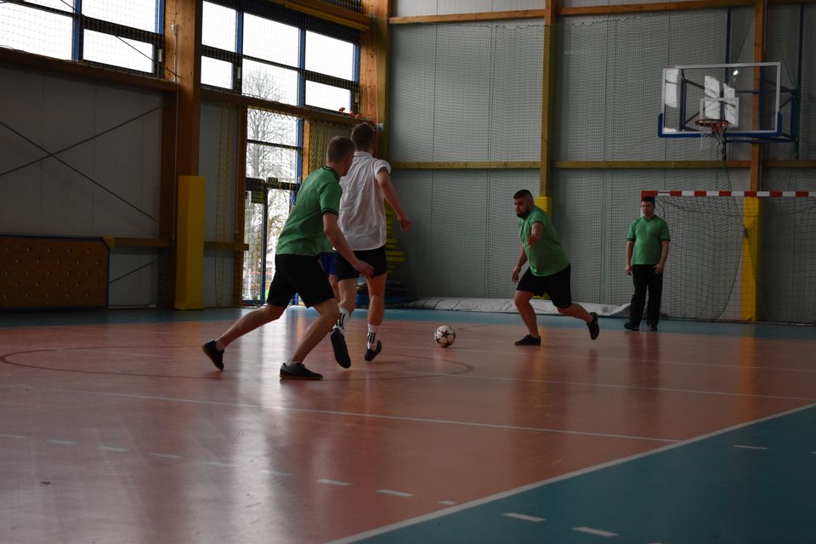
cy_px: 272
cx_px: 408
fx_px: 1530
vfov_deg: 20.2
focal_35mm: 68
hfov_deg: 29.9
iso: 1800
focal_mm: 45
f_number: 5
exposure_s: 1/500
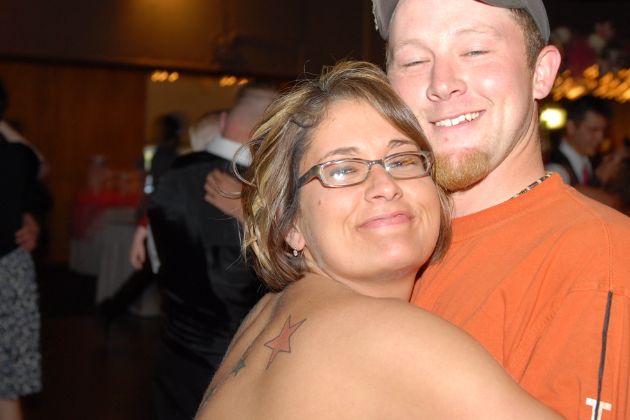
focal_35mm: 74
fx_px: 1295
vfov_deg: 18.4
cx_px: 347
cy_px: 150
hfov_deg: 27.3
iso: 250
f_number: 4.5
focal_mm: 36
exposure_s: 1/13
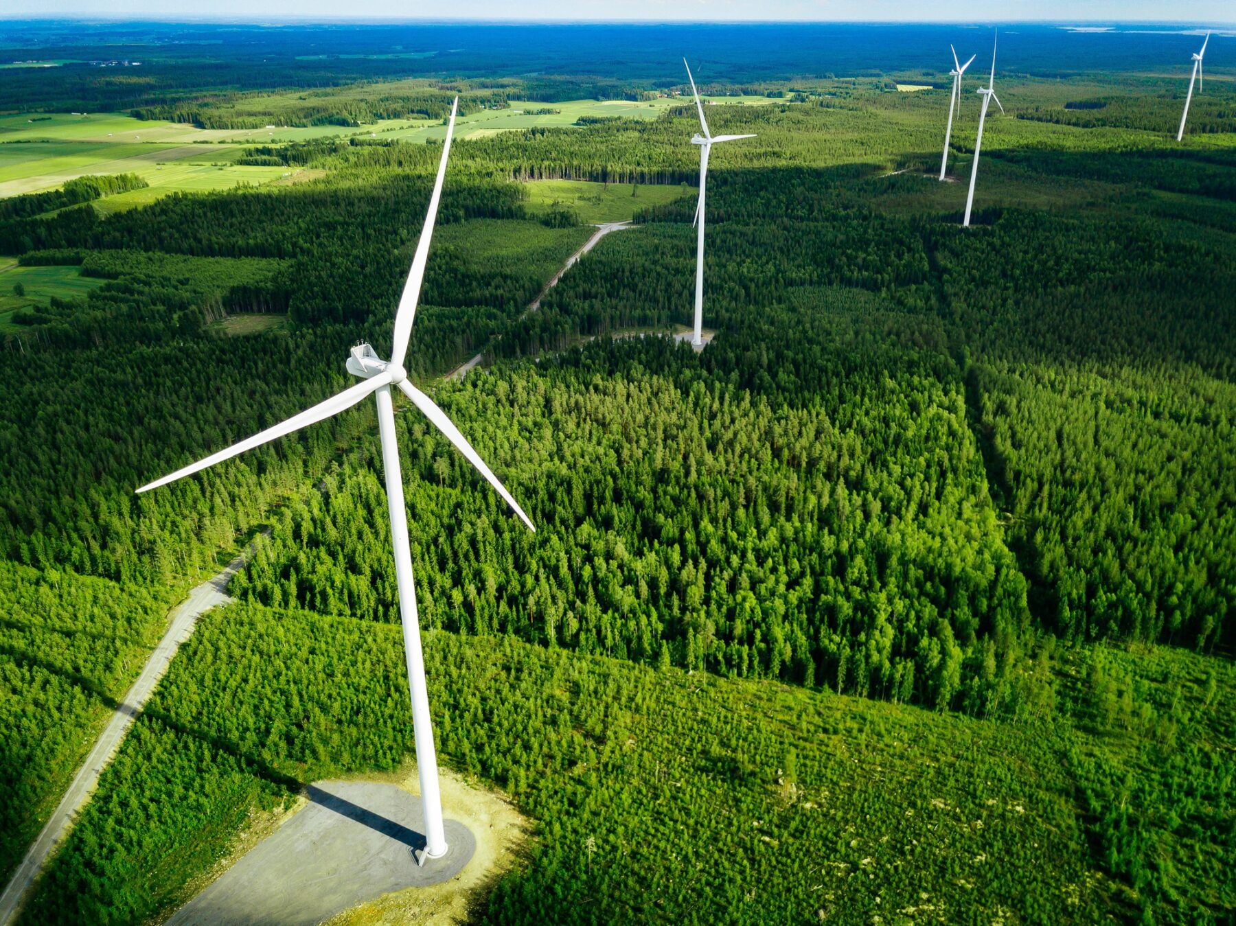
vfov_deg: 53.0
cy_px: 463
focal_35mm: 26
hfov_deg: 67.3
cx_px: 618
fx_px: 928
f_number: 2.2
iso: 100
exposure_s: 1/460
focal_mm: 4.73
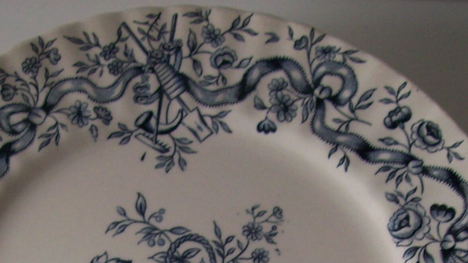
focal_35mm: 95
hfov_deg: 22.4
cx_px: 188
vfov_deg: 12.1
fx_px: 1179
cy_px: 410
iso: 80
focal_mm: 6
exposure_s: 1/67.8
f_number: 2.7
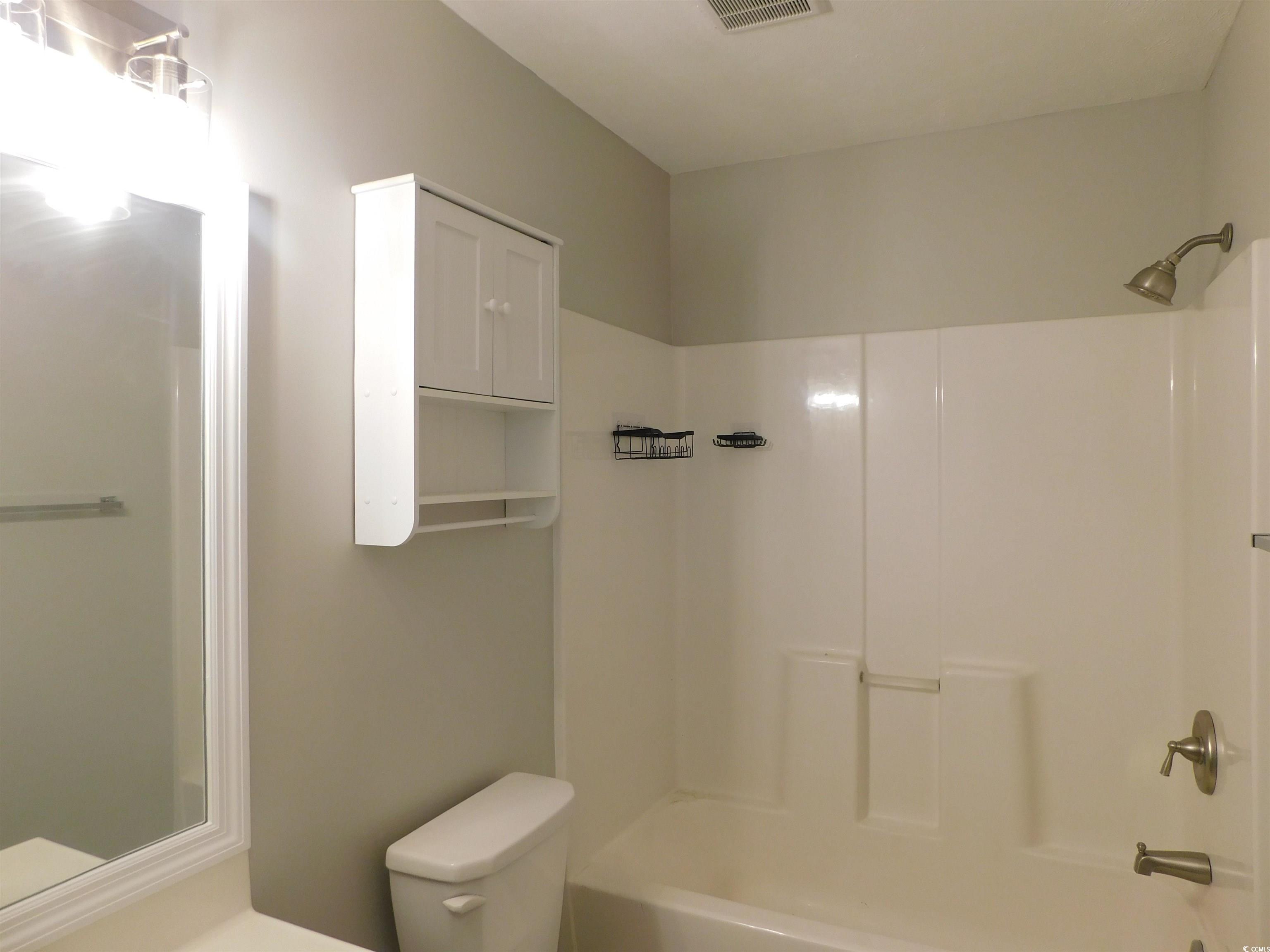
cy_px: 476
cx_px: 635
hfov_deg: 73.9
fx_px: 844
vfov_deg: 58.9
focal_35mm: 23
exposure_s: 1/30
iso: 125
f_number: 3
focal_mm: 4
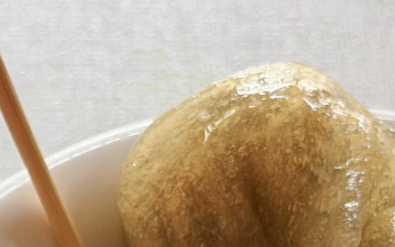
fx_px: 2648
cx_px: -60
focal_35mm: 246
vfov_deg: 5.3
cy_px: 416
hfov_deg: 8.5
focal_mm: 6.76
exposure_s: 1/40
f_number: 1.78
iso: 320
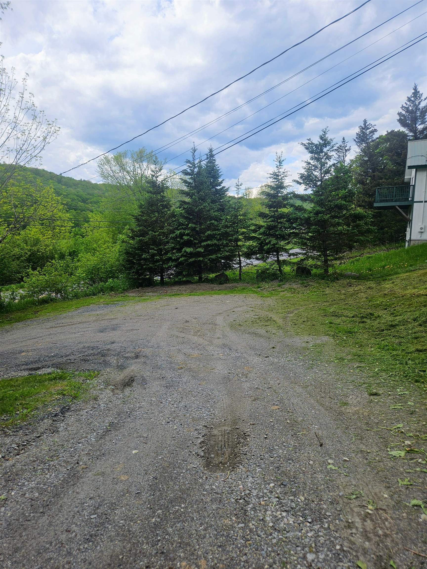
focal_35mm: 23
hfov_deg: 58.9
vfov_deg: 73.9
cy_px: 284
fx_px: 378
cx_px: 214
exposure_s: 1/1160
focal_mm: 5.4
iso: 25
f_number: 1.8
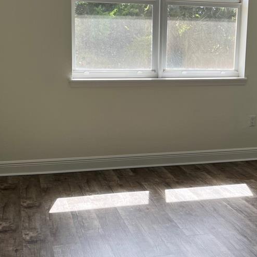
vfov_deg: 30.5
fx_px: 470
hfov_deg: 30.5
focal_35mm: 56
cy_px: 112
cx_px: 147
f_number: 1.6
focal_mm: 5.1
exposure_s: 1/316
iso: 50
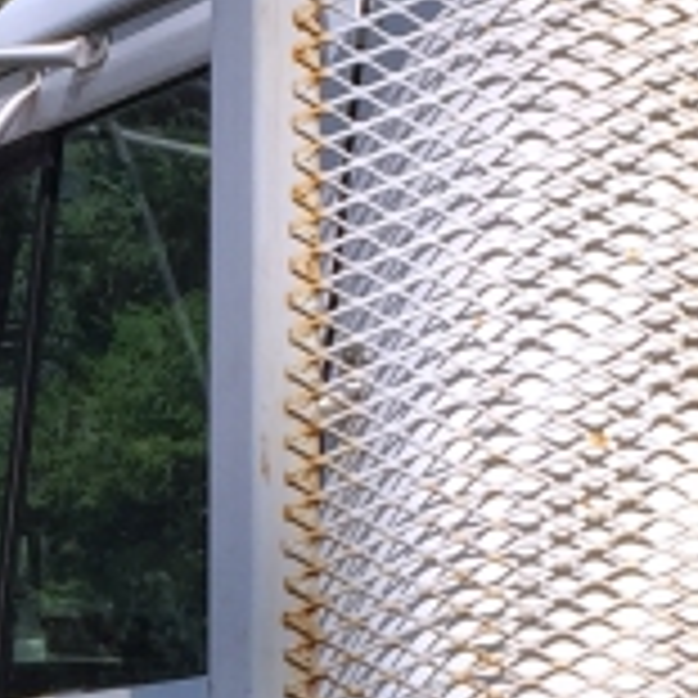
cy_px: 759
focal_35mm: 189
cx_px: -230
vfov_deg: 9.2
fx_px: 4312
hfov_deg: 9.1
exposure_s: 1/1582
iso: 32
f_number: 2.2
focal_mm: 4.15
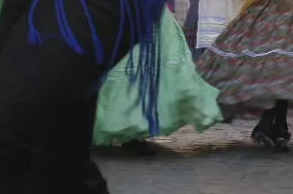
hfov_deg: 13.0
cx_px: 170
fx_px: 1284
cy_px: -46
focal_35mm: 158
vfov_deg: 8.6
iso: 800
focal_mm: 24
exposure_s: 1/50
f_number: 7.1
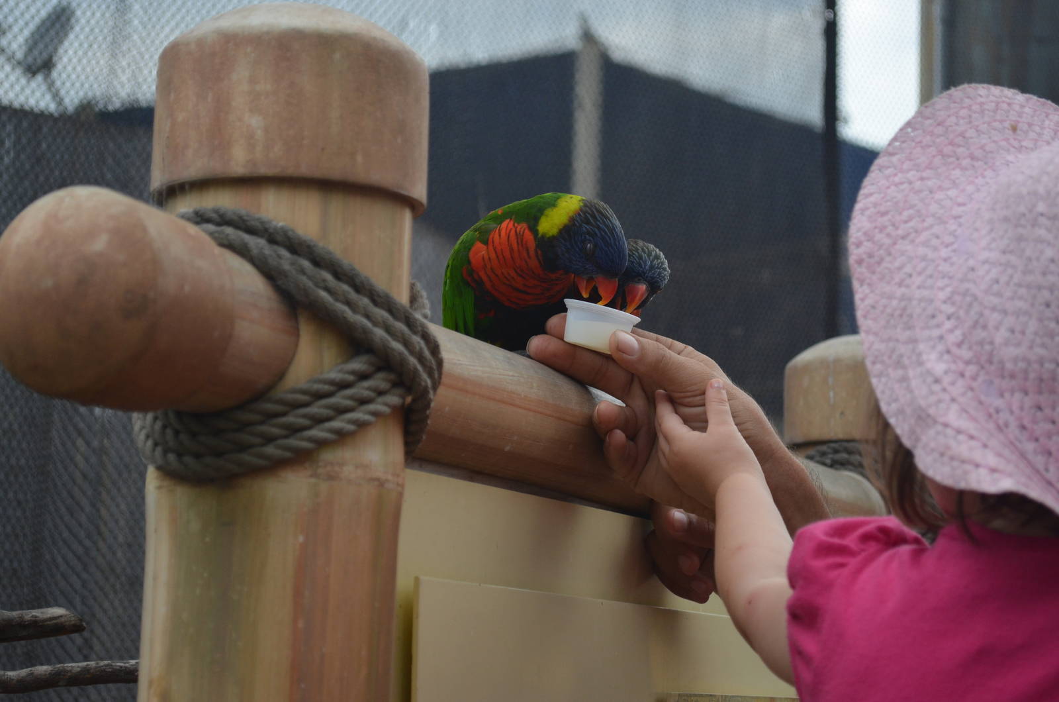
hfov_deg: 24.7
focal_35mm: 82
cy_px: 351
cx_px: 530
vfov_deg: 16.5
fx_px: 2422
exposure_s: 1/1000
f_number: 5.6
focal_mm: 55
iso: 560
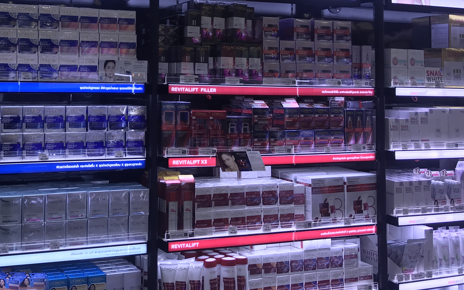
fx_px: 607
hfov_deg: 40.4
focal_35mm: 48
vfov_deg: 26.1
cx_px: 106
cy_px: 34
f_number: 1.8
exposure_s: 1/100
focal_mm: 3.99
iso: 25
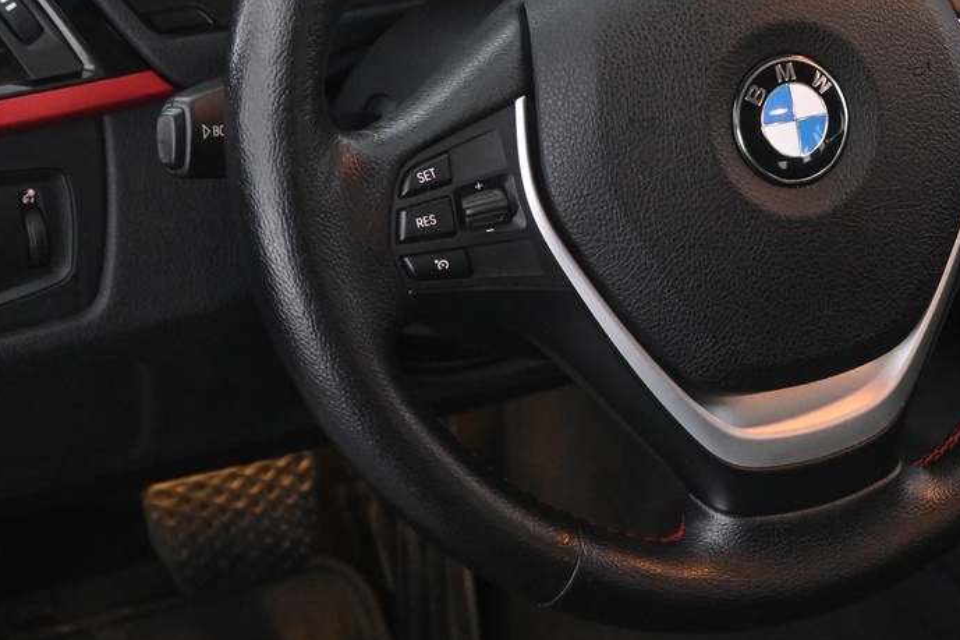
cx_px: 856
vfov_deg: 16.8
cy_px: 227
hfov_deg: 24.3
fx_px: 2164
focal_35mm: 81
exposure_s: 1/40
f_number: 4.2
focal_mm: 23
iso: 2800
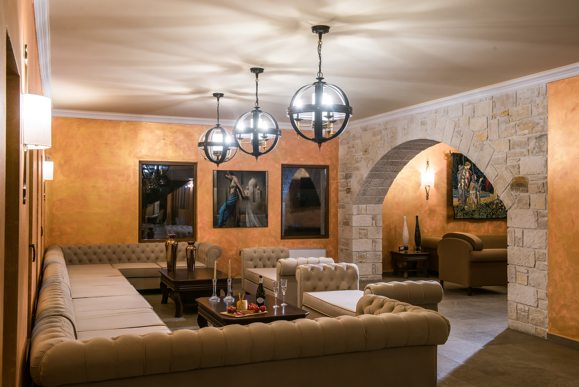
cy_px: 194
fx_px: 611
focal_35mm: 38
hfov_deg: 50.7
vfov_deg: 35.1
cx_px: 290
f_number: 8
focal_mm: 38
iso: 200
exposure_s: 1/2
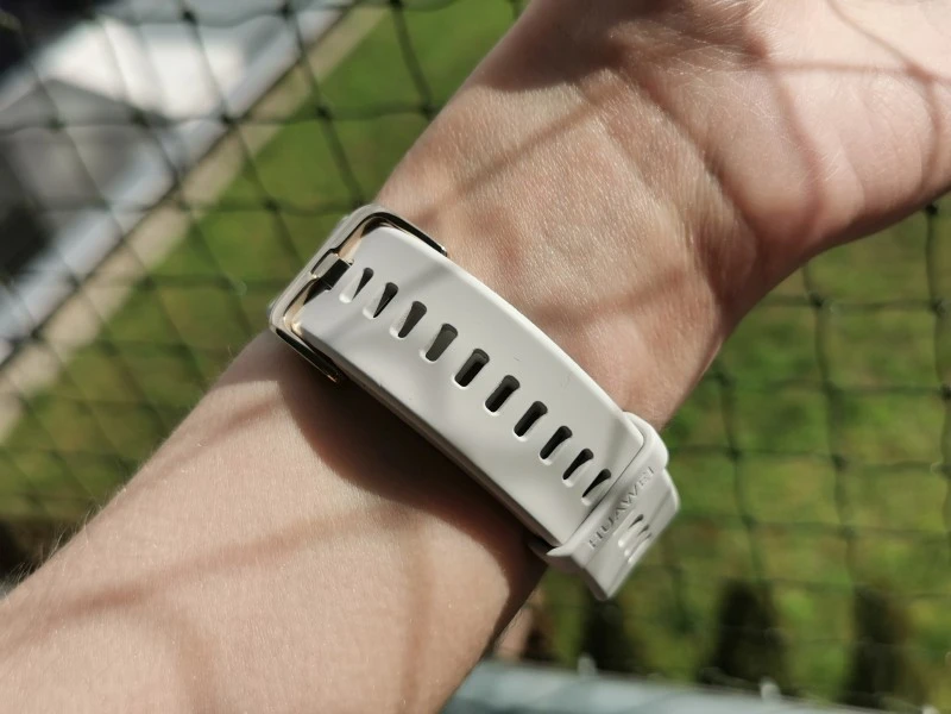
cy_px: 357
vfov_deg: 34.3
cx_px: 476
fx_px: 1154
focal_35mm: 42
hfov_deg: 44.8
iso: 50
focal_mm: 5.56
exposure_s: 1/4695
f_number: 1.6
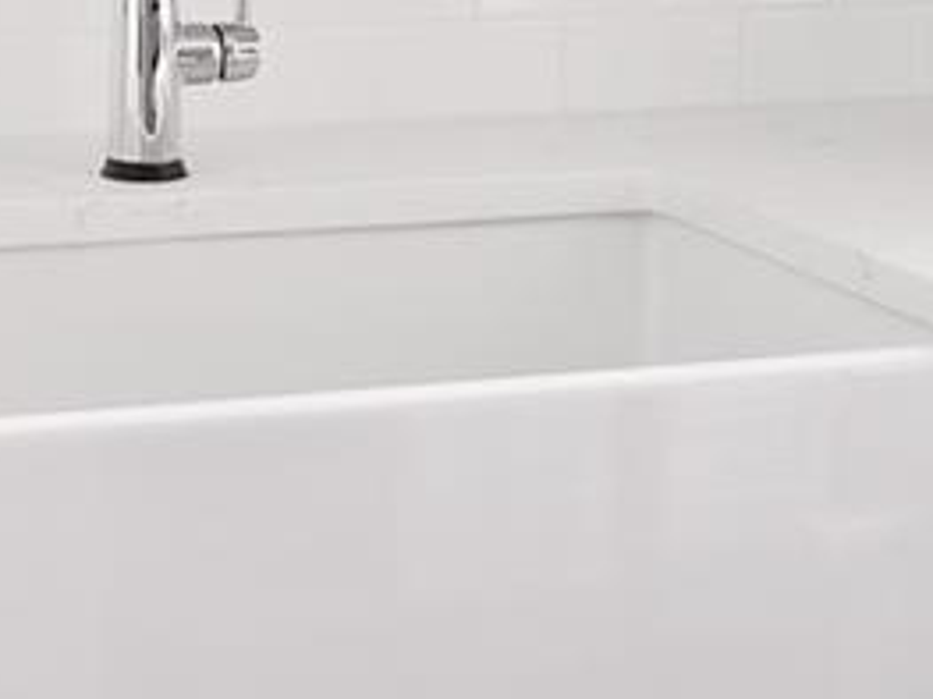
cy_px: -538
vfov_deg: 11.5
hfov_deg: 16.4
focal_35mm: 120
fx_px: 3233
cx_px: 426
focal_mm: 16
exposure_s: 2.5
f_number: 8
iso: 320
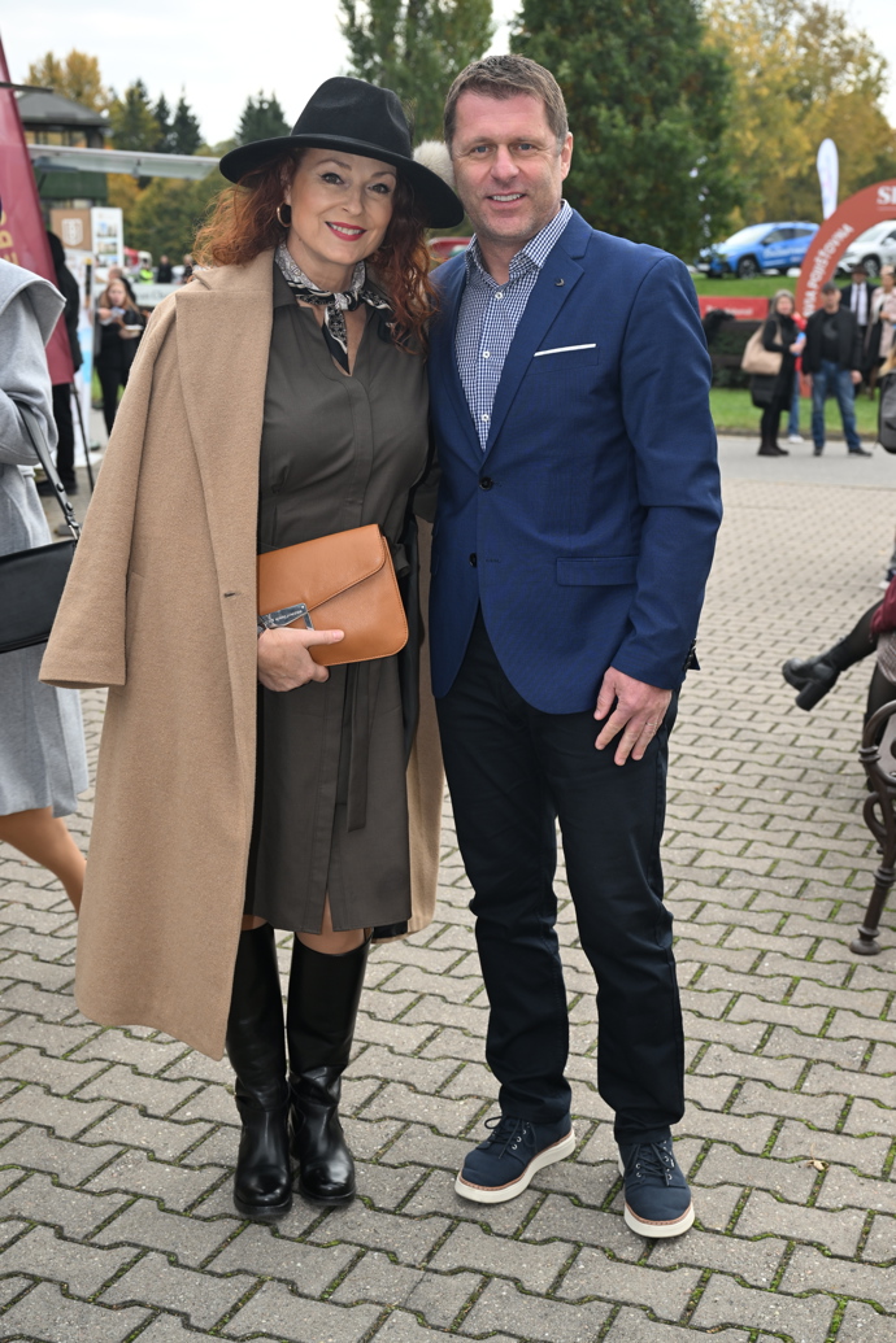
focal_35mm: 47
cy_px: 672
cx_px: 448
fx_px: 1755
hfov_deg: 28.6
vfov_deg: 41.9
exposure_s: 1/250
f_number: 5.6
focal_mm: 47
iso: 200
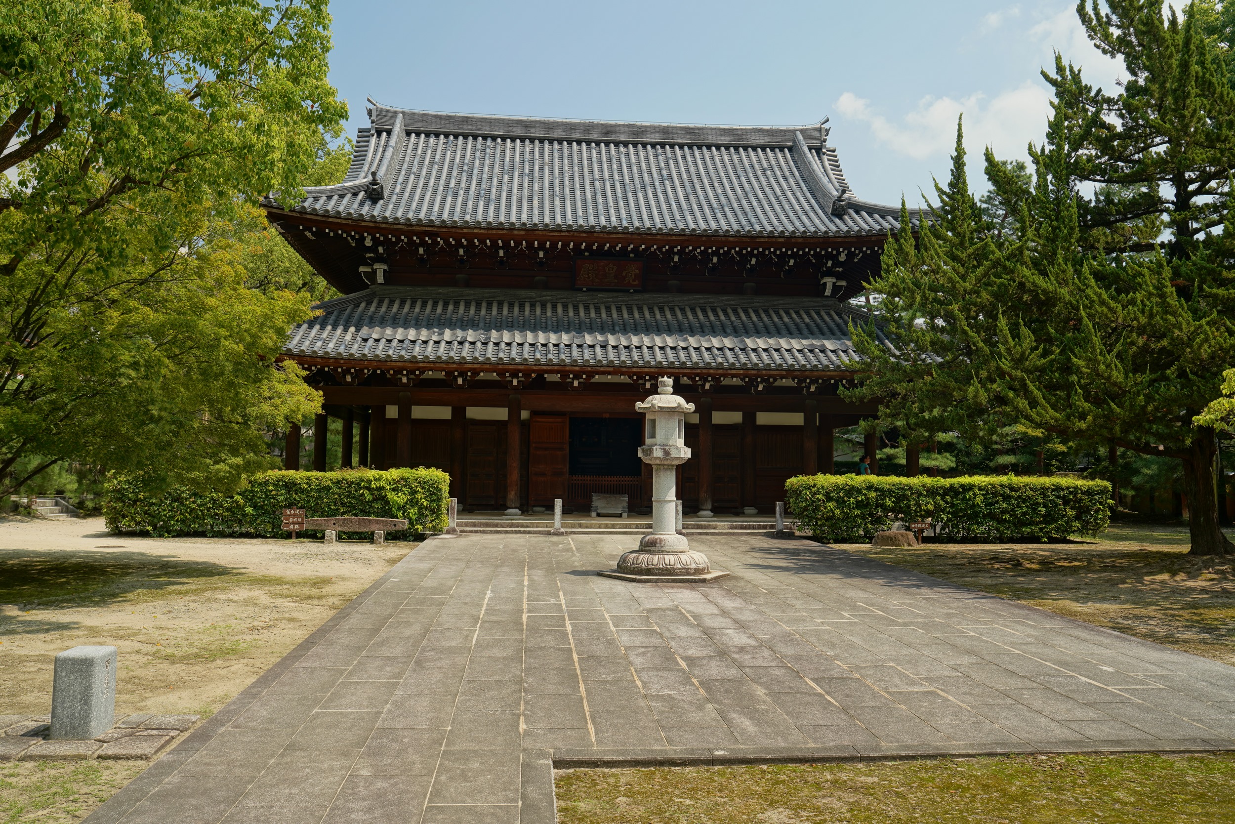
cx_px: 618
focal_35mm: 30
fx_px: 1029
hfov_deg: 61.9
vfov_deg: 43.6
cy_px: 412
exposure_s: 1/60
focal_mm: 30
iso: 100
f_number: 8
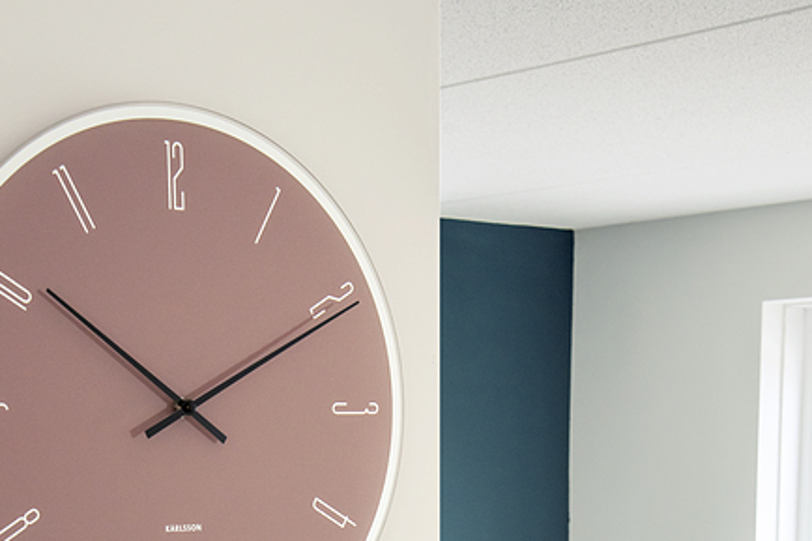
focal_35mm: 80
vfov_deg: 15.8
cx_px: 401
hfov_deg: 25.4
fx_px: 1804
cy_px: 789
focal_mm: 40
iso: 640
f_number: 9
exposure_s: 1/20
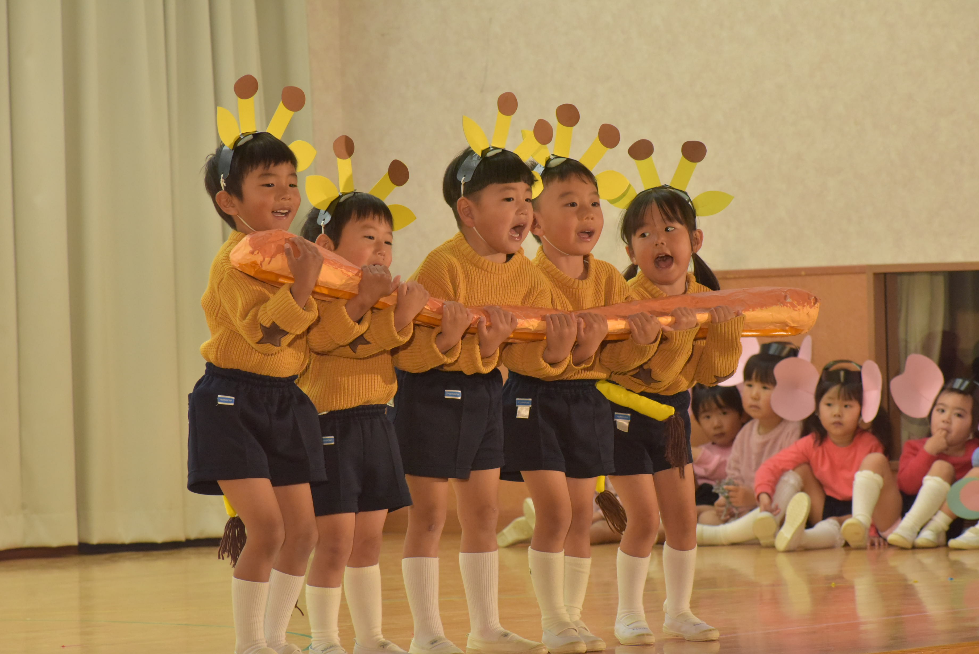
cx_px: 490
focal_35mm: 165
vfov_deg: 8.3
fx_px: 4488
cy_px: 327
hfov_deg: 12.4
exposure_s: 1/400
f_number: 10
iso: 6400
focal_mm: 165
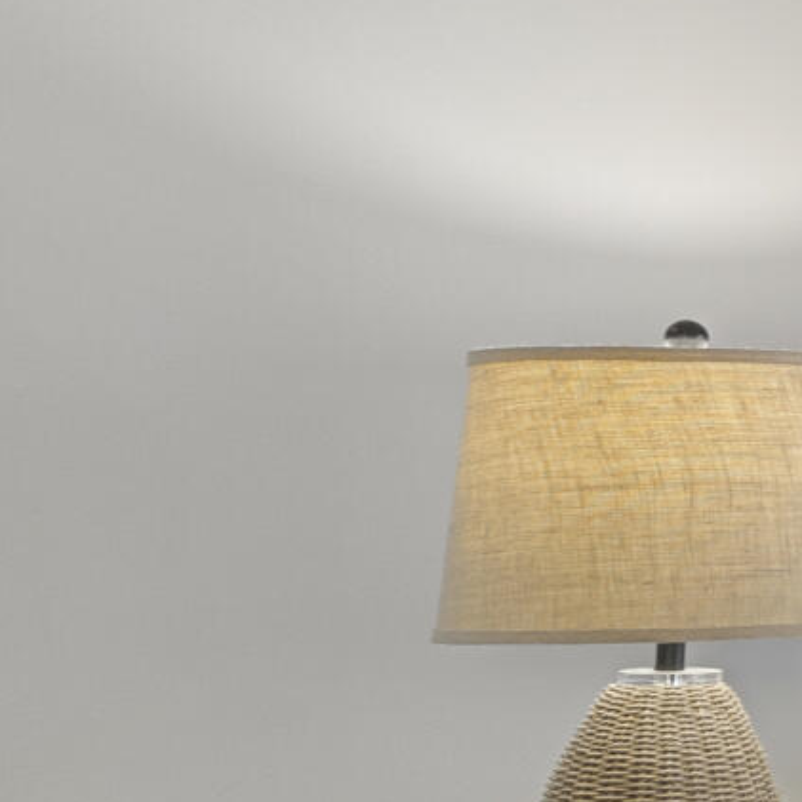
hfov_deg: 10.5
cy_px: 507
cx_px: 2566
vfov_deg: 17.4
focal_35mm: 100
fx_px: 2622
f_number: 8
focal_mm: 16.5
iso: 320
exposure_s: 1/8
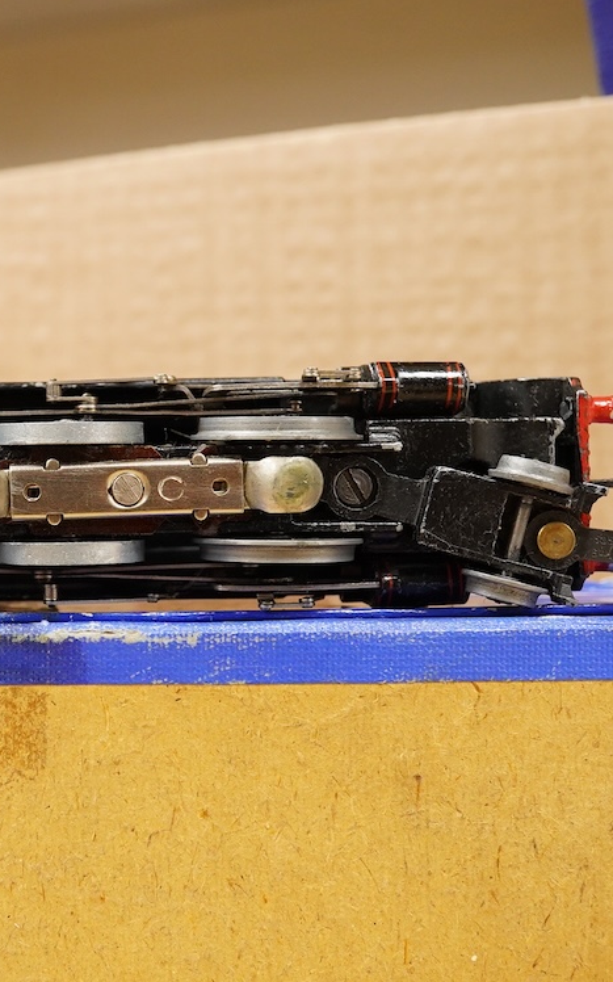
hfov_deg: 18.5
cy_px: 491
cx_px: 28
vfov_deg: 29.8
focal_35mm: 69
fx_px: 1846
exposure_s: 1/80
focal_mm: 30
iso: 2500
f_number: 8
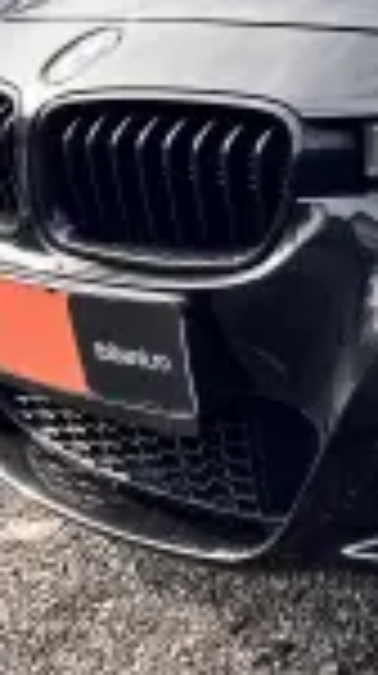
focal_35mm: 68
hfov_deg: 15.3
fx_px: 1216
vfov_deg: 30.1
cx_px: 680
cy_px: 108
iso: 50
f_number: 1.6
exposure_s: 1/1163
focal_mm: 5.1
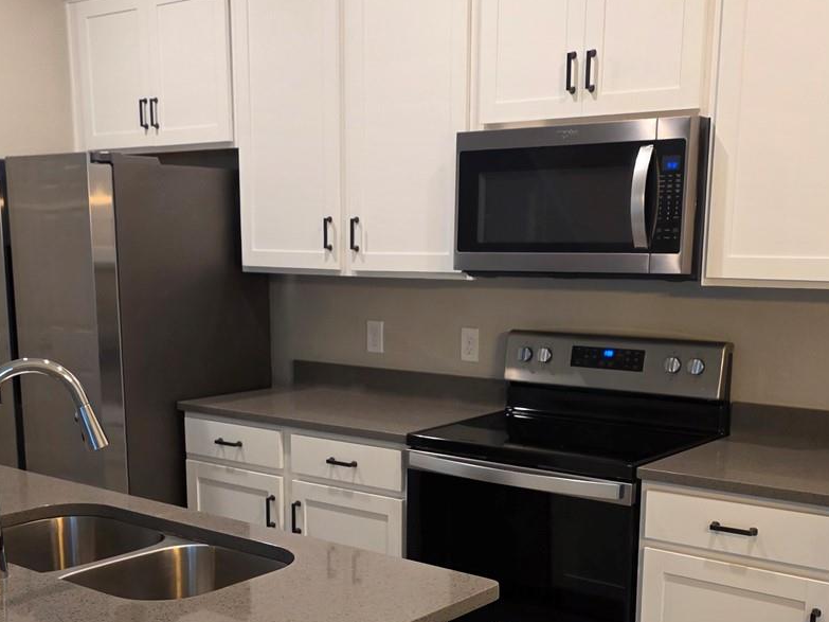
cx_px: 368
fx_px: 1125
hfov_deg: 40.4
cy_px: 460
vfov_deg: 30.4
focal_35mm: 47
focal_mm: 6.3
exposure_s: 1/120
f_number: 1.7
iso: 400
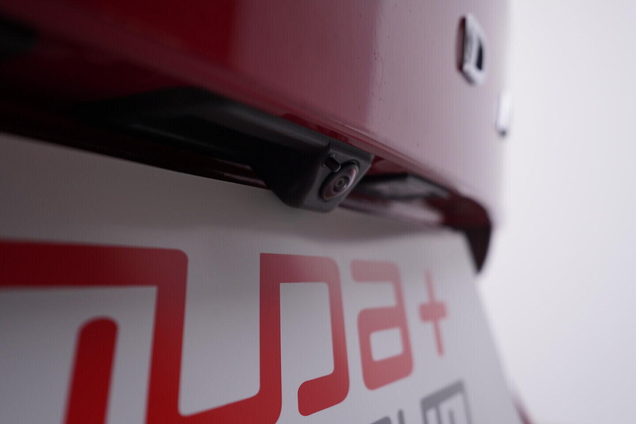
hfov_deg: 53.1
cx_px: 318
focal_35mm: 36
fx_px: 636
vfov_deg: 36.9
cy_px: 212
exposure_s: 1/80
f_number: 4
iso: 125
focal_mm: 24
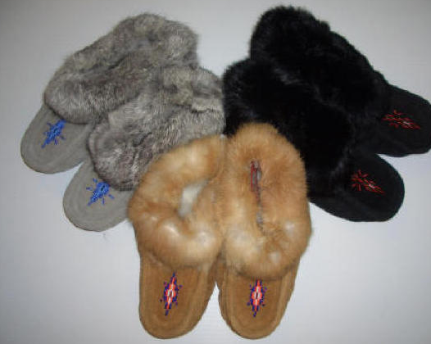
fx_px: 497
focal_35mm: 39
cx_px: 220
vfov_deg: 38.2
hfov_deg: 46.9
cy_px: 172
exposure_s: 1/60
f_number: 2.6
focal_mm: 5.8
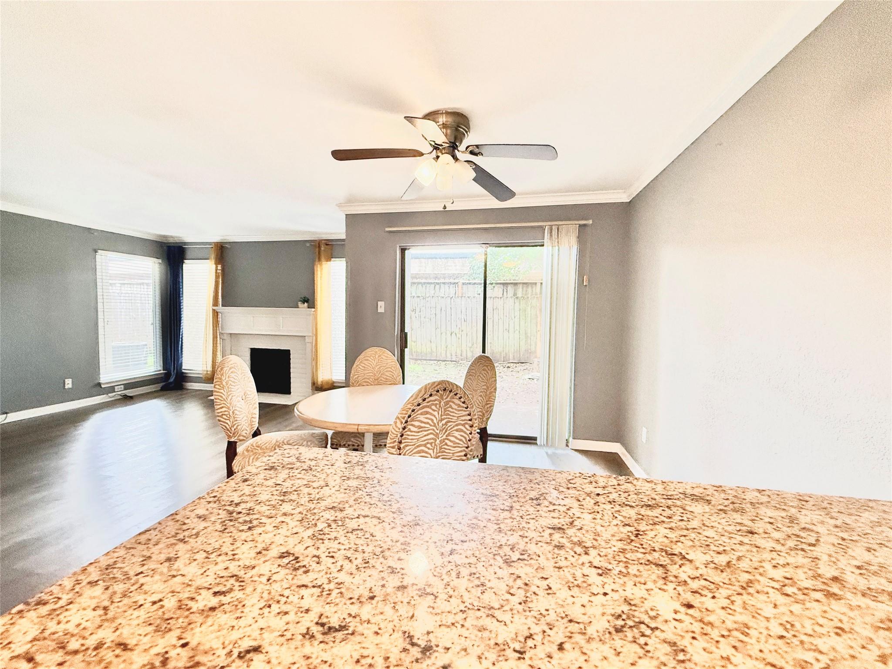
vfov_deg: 85.7
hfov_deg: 102.1
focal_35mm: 14
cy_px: 334
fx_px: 361
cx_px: 446
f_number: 2.2
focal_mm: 2.22
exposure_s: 1/120
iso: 250
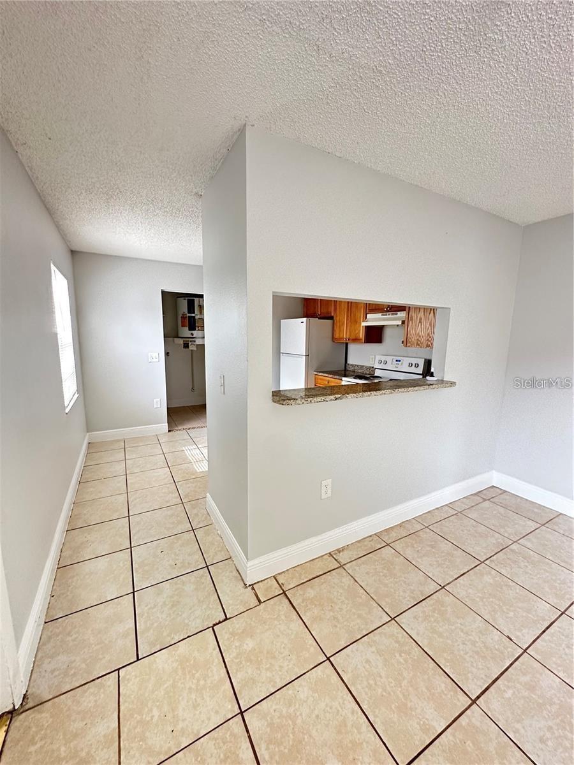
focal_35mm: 14
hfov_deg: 85.7
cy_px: 382
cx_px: 287
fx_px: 310
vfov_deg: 102.1
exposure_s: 1/89
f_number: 2.2
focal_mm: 2.22
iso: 320
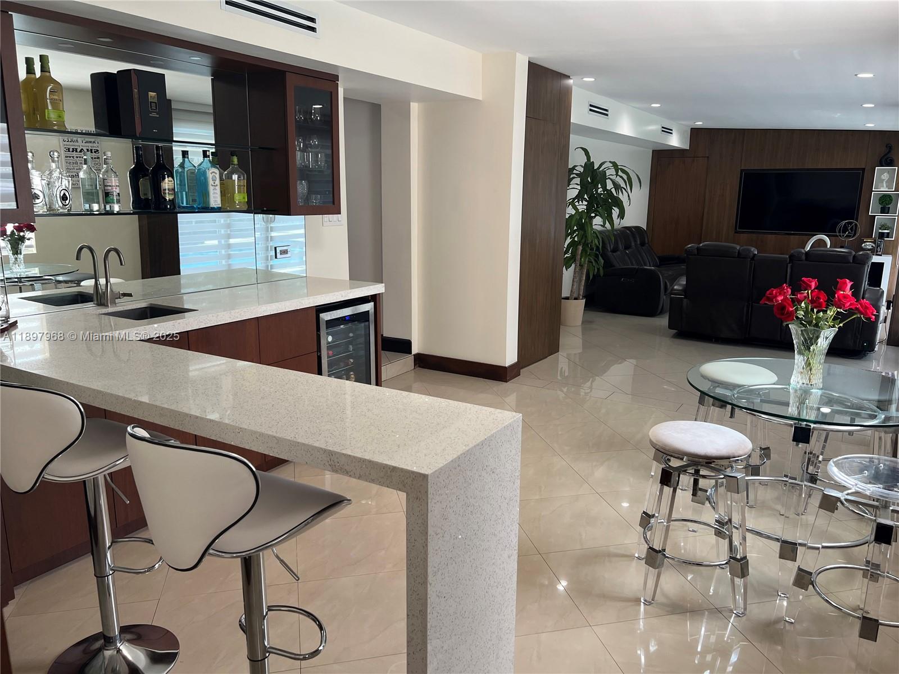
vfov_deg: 53.1
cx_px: 450
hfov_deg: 67.3
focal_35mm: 26
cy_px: 337
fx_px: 675
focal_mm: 5.7
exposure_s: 1/120
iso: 80
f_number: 1.5
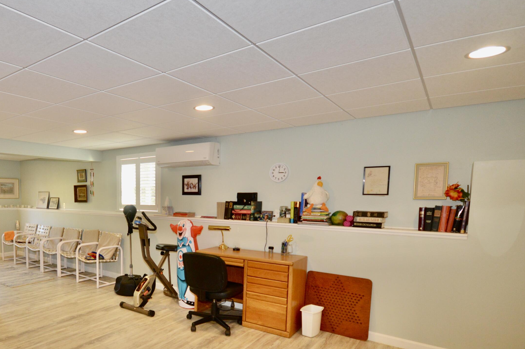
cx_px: 159
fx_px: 306
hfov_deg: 77.5
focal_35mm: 21
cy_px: 222
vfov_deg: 58.5
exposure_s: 1/60
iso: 640
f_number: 4
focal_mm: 10
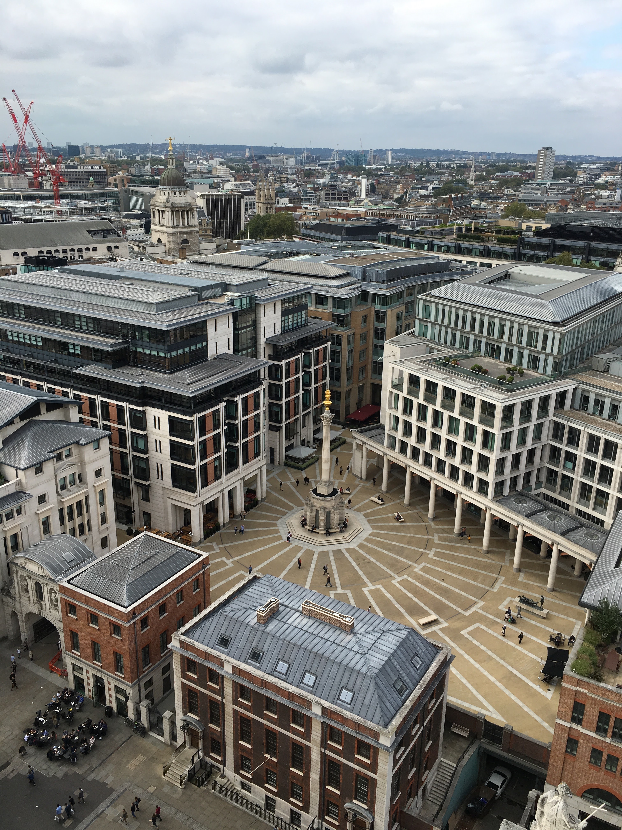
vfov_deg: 61.7
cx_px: 311
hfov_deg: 48.2
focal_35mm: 29
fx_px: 695
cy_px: 415
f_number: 2.2
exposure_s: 1/693
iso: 25
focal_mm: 4.15
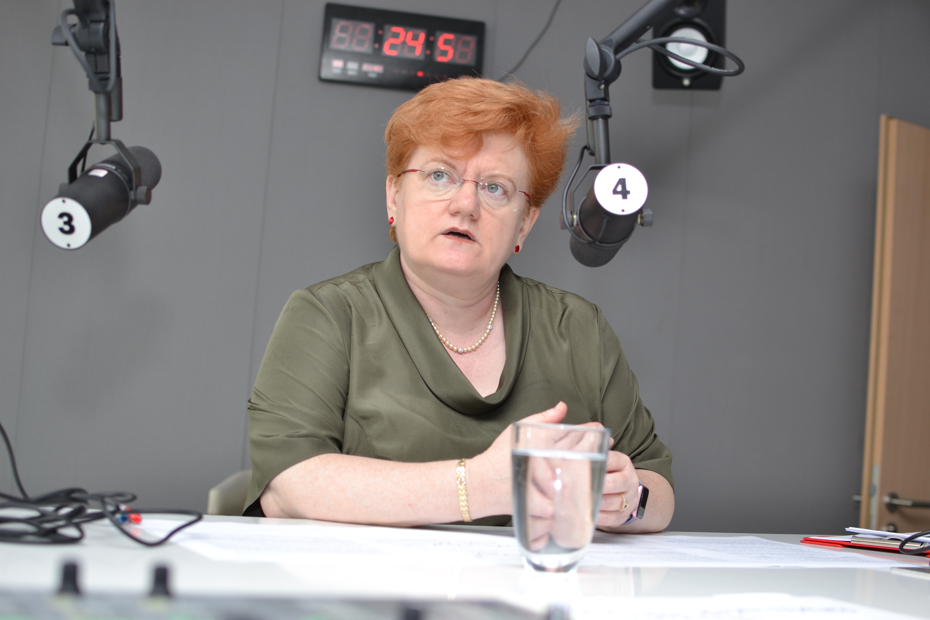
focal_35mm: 52
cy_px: 310
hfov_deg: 37.9
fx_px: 1356
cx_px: 465
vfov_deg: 25.8
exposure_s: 1/200
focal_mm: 35
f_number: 2.8
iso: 100
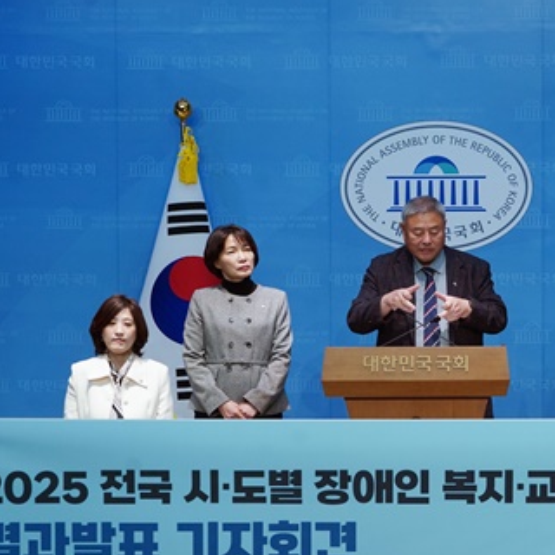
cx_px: 454
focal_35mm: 134
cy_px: 313
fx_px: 2431
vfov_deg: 13.0
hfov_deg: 13.0
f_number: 5.6
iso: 3200
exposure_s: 1/500
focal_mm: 90
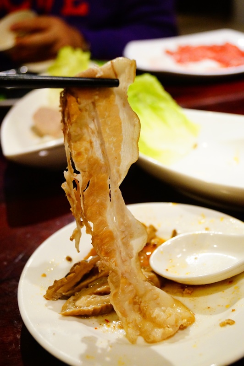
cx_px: 122
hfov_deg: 29.8
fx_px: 458
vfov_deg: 43.6
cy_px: 183
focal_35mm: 45
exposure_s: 1/60
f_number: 4.5
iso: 2500
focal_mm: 30
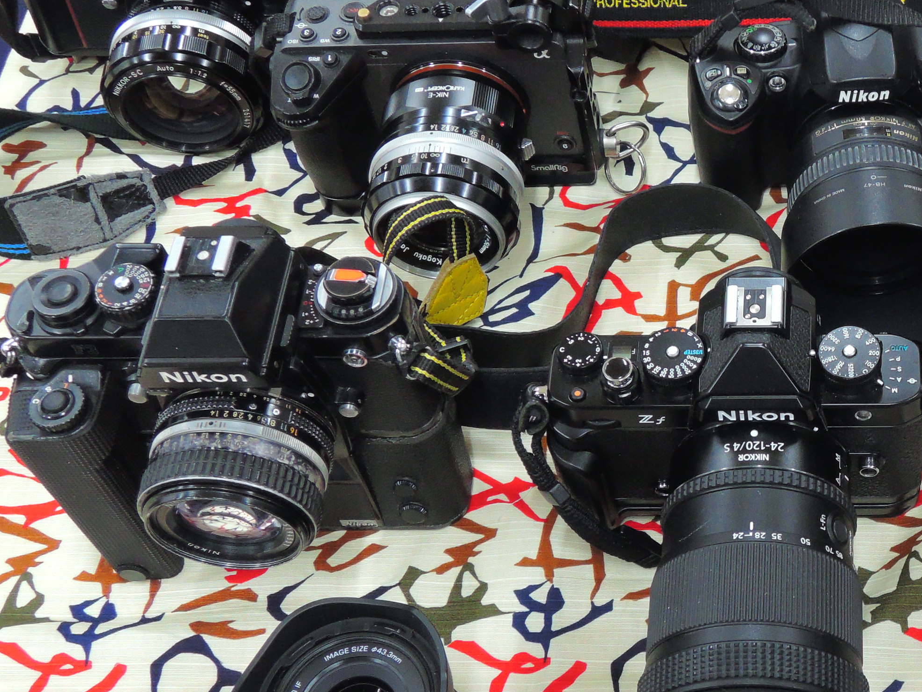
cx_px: 877
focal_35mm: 63
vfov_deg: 23.3
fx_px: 1678
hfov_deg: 29.1
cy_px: 353
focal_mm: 6.6
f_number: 3.2
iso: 400
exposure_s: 1/60
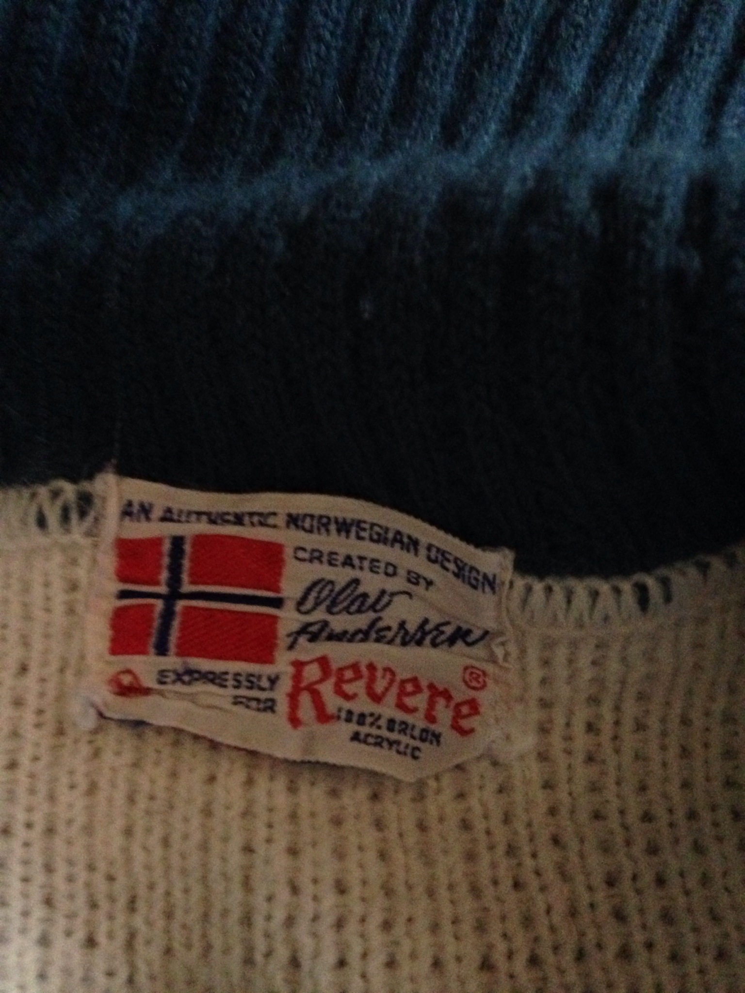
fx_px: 947
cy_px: 496
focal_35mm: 33
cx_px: 372
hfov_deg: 42.9
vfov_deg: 55.4
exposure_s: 1/15
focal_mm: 4.12
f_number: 2.4
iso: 800
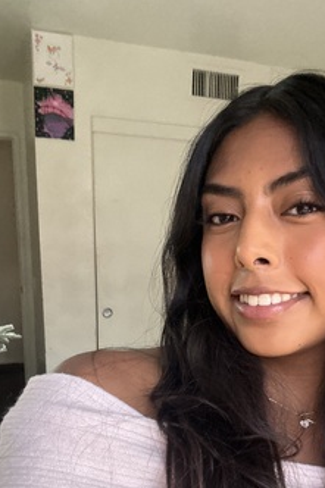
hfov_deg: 36.3
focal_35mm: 36
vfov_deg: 51.7
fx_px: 488
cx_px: 229
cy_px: 341
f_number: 1.9
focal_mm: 2.69
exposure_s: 1/60
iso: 320
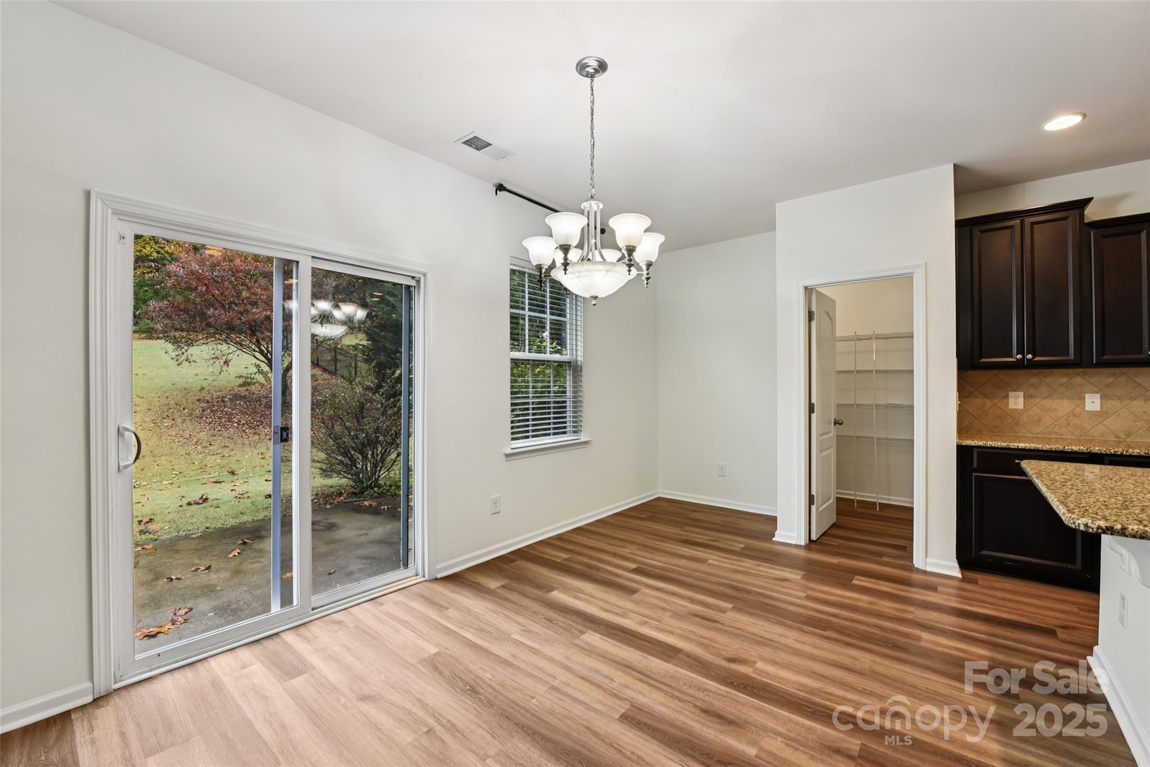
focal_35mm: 15
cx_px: 575
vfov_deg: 77.3
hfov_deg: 100.4
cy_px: 384
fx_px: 479
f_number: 8
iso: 200
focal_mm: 15
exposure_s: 1/20
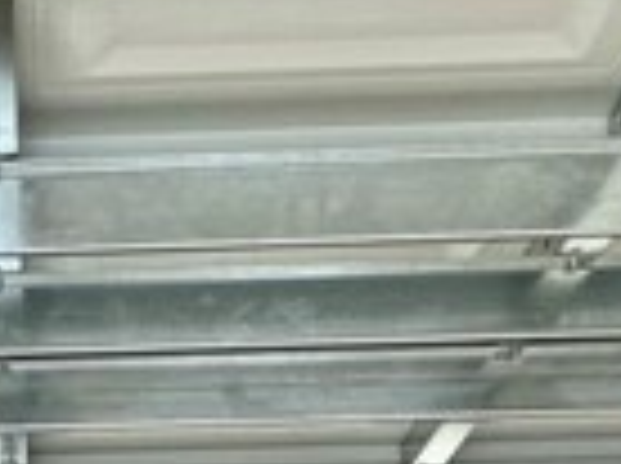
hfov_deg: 18.3
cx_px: -40
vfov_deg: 10.4
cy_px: 1378
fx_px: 1862
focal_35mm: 104
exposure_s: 1/99
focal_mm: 2.22
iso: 125
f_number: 2.2
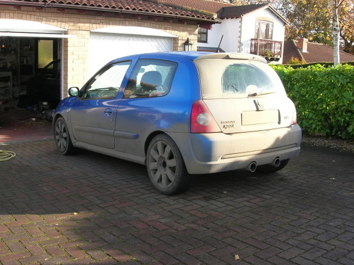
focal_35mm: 39
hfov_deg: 47.9
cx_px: 177
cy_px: 135
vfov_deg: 36.8
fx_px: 399
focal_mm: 7.8
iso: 64
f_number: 4.8
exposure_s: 1/102
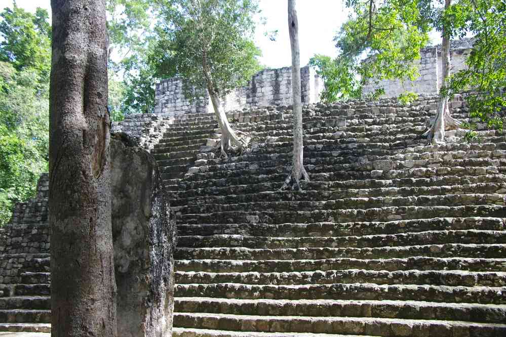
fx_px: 527
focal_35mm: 38
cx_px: 253
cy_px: 168
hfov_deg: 51.3
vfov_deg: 35.5
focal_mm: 25
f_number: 5.6
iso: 200
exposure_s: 1/50
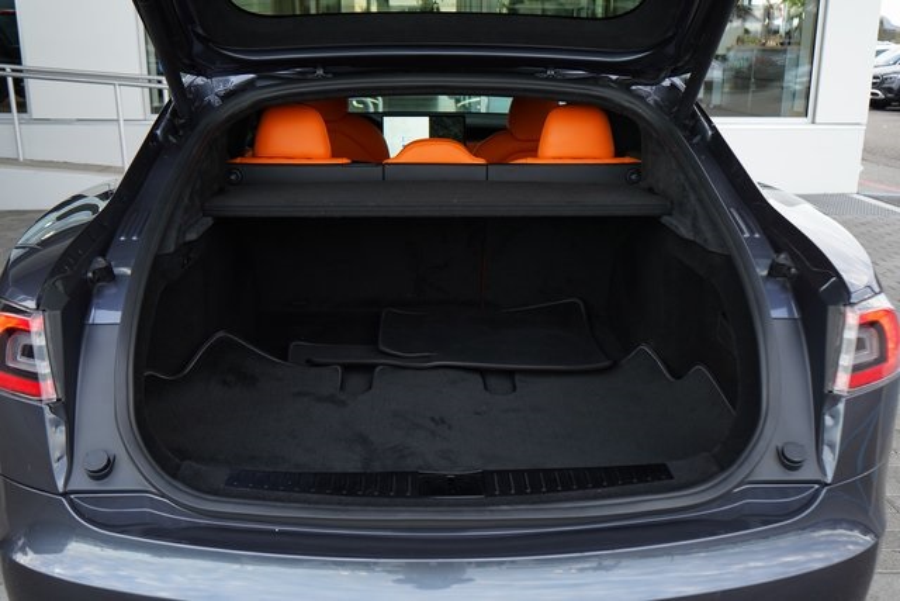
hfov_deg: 55.8
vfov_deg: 38.9
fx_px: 850
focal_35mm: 34
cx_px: 450
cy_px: 300
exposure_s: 1/60
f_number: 5.6
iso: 1000
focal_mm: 34
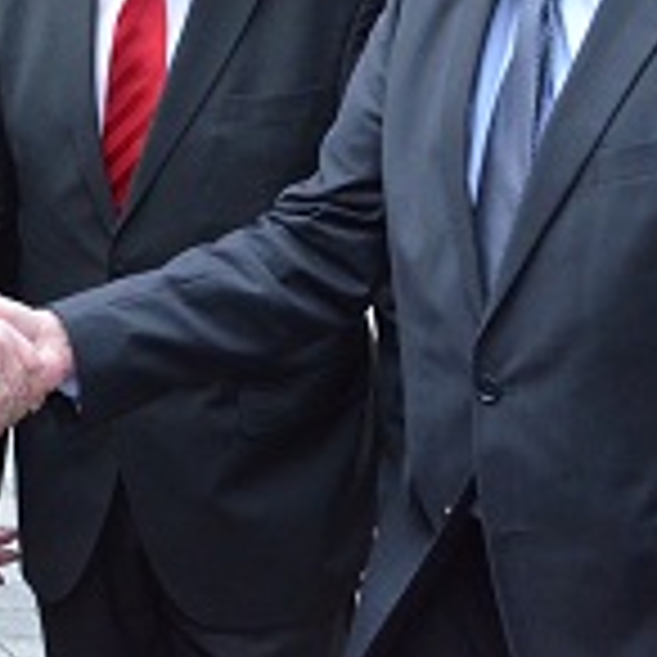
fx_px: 2307
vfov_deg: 15.8
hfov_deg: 15.9
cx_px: 25
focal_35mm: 107
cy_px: -70
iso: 3200
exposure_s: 1/125
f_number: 5.6
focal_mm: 25
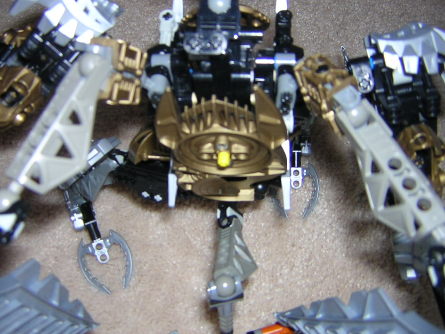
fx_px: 501
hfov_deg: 47.8
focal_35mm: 39
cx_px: 206
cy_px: 159
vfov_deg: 36.8
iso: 100
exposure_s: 1/60.1
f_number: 2.6
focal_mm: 4.7
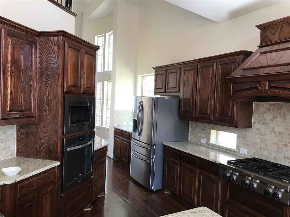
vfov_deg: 49.7
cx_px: 145
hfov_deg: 63.4
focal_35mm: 28
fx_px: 235
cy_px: 108
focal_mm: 3.99
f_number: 1.8
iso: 25
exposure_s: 1/30
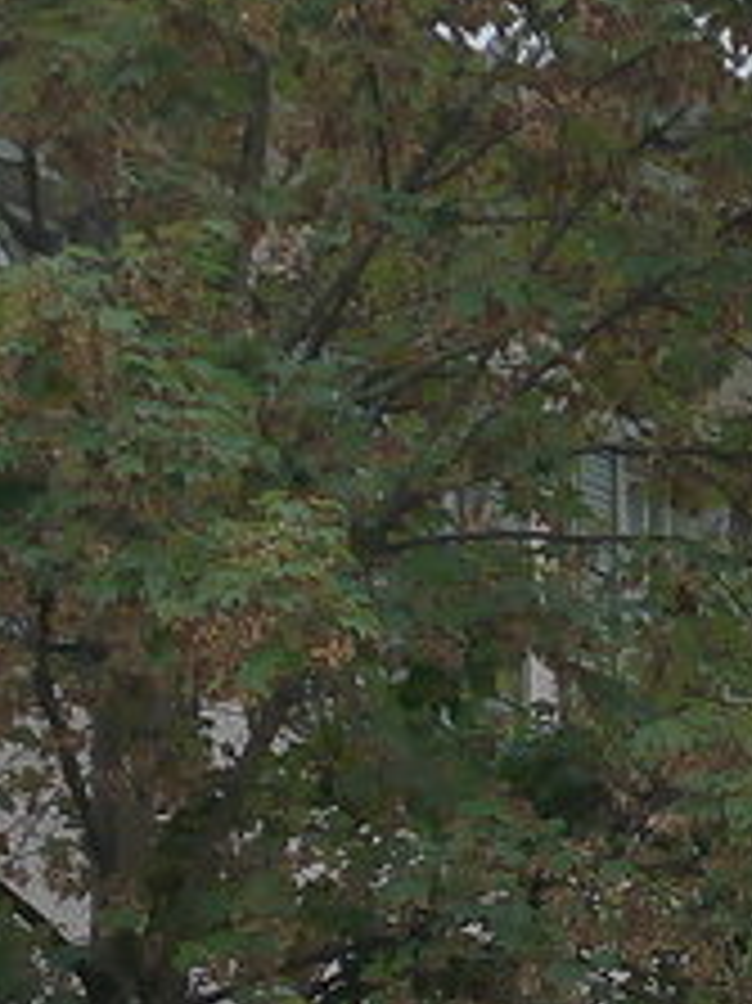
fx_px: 9220
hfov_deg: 4.6
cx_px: 1108
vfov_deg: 6.2
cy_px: 1346
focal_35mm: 318
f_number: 3.5
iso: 160
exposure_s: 1/640
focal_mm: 12
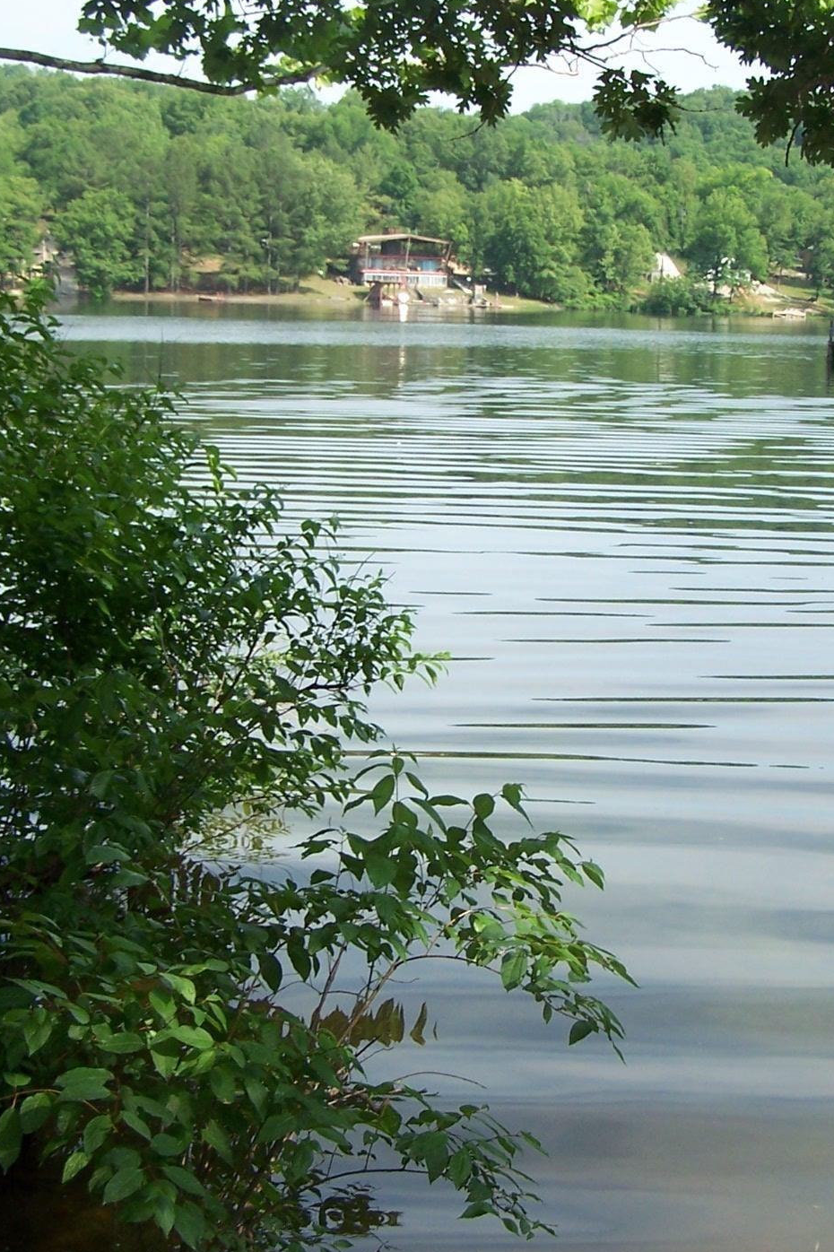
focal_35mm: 58
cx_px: 483
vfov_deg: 34.5
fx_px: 2016
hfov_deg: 23.3
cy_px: 596
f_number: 2.8
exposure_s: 1/750
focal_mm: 6.3
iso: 80
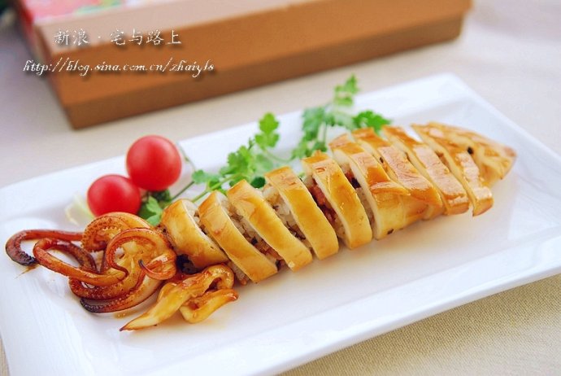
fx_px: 889
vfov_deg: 23.8
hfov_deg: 35.0
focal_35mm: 57
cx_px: 280
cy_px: 188
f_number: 3.5
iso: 100
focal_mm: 38
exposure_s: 1/250
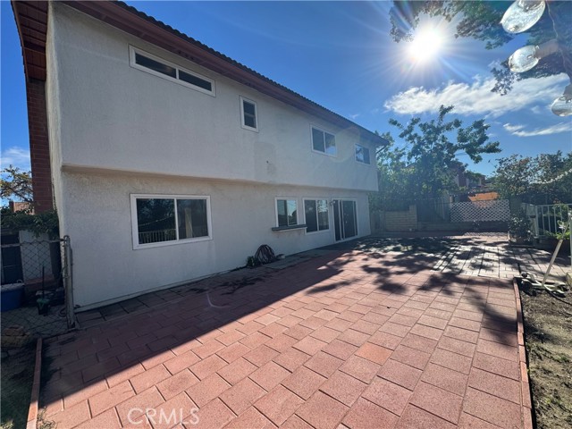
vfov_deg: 85.7
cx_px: 286
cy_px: 214
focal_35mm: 14
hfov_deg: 102.1
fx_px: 231
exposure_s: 1/1110
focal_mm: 2.22
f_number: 2.2
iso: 50
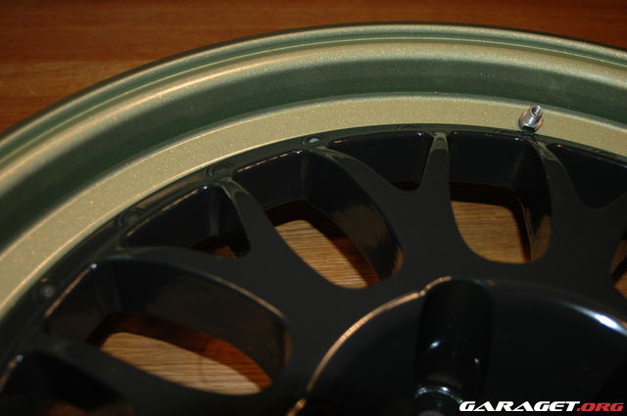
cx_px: 314
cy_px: 208
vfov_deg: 30.8
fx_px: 757
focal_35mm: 44
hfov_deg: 45.0
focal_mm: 29
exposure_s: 1/60
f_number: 4.2
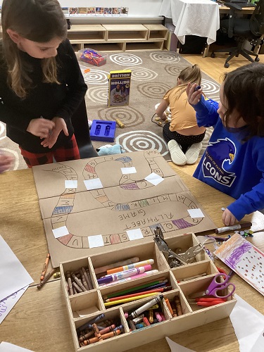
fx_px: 315
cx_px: 132
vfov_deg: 58.4
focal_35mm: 31
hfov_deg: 45.4
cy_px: 176
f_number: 2.4
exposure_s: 1/33
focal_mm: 3.3
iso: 250
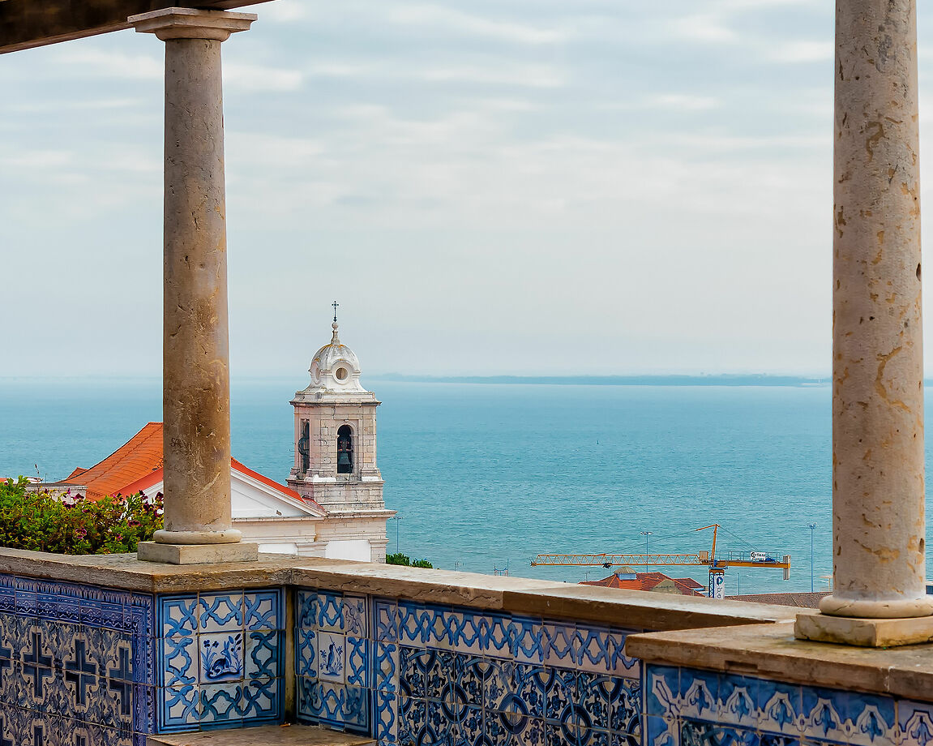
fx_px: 2595
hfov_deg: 20.2
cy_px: 435
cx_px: 713
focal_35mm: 94
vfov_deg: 16.3
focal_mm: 48
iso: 100
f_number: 8
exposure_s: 1/200
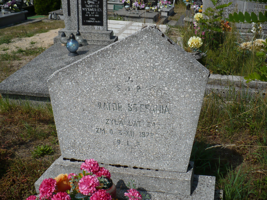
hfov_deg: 50.1
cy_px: 100
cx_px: 134
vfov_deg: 38.7
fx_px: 285
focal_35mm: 37
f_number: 8
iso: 100
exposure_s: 1/400
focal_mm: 6.1
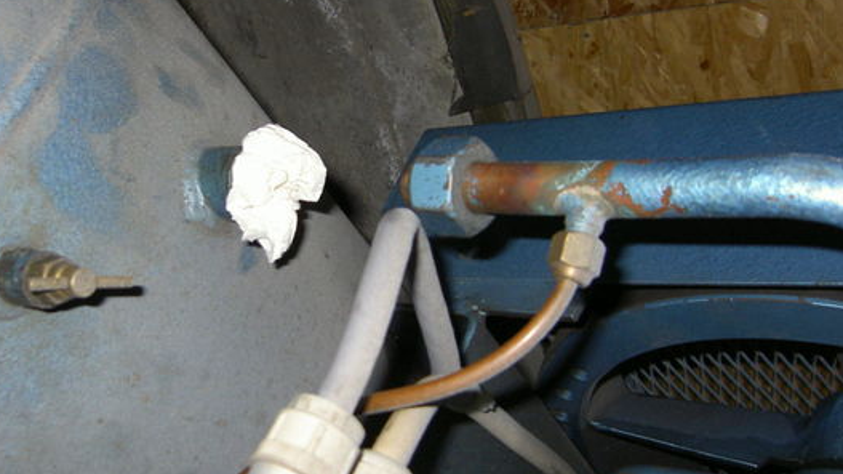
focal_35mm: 45
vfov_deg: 26.5
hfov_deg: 45.4
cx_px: 389
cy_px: 221
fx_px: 1006
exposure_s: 1/60
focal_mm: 5.6
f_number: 2.8
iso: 100
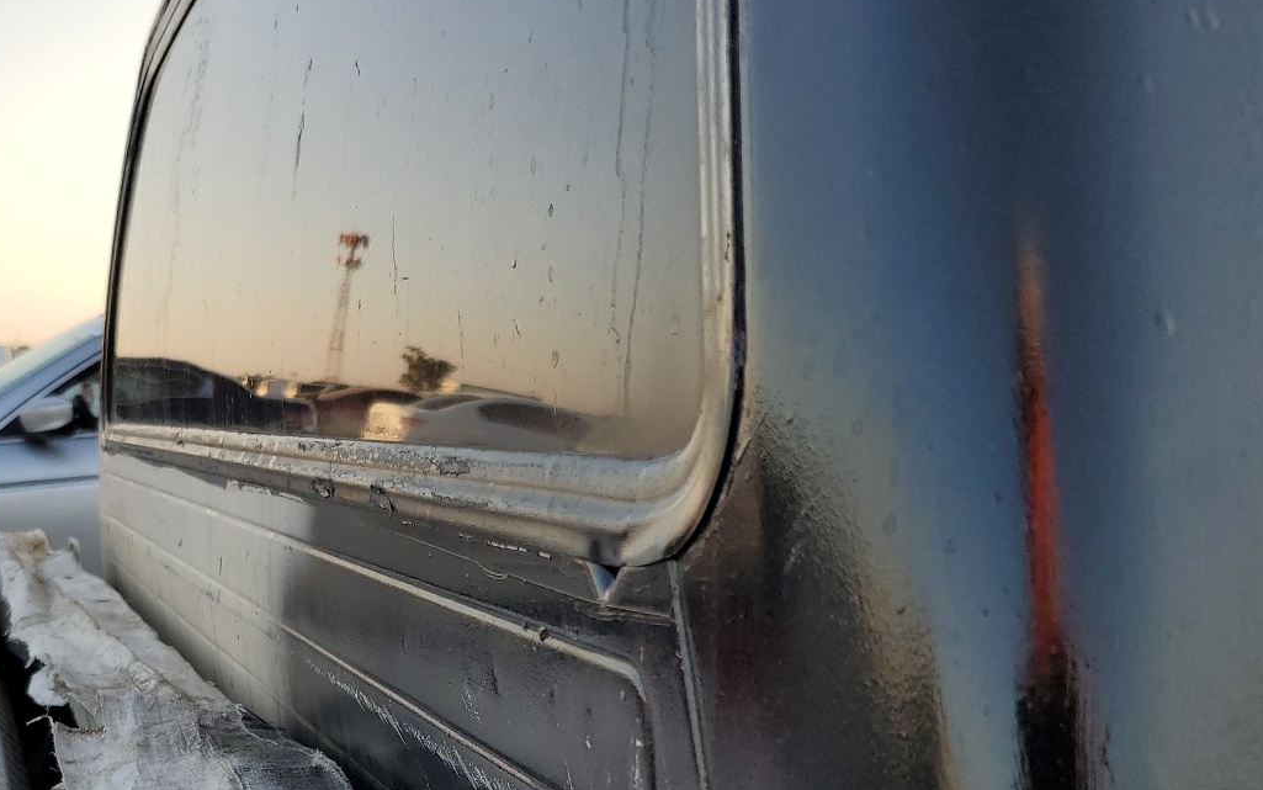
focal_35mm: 43
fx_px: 1480
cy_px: 723
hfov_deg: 45.6
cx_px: 439
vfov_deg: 28.6
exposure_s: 1/769
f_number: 1.5
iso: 50
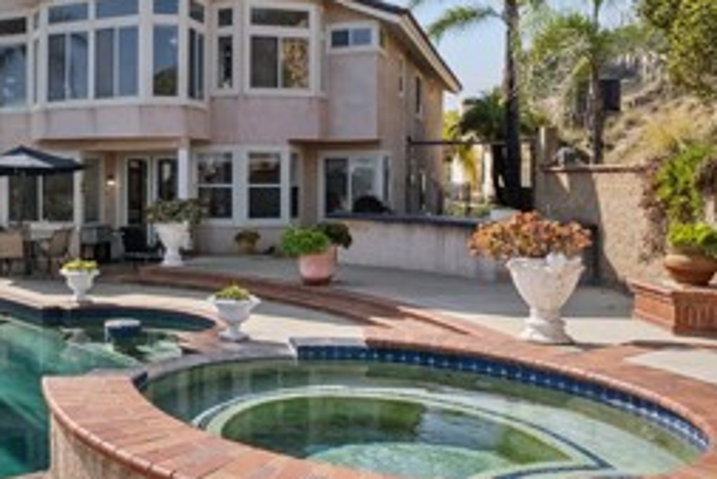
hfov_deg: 45.4
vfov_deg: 34.9
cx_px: 57
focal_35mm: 38
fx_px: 757
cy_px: 171
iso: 250
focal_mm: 15
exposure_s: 1/400
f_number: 9
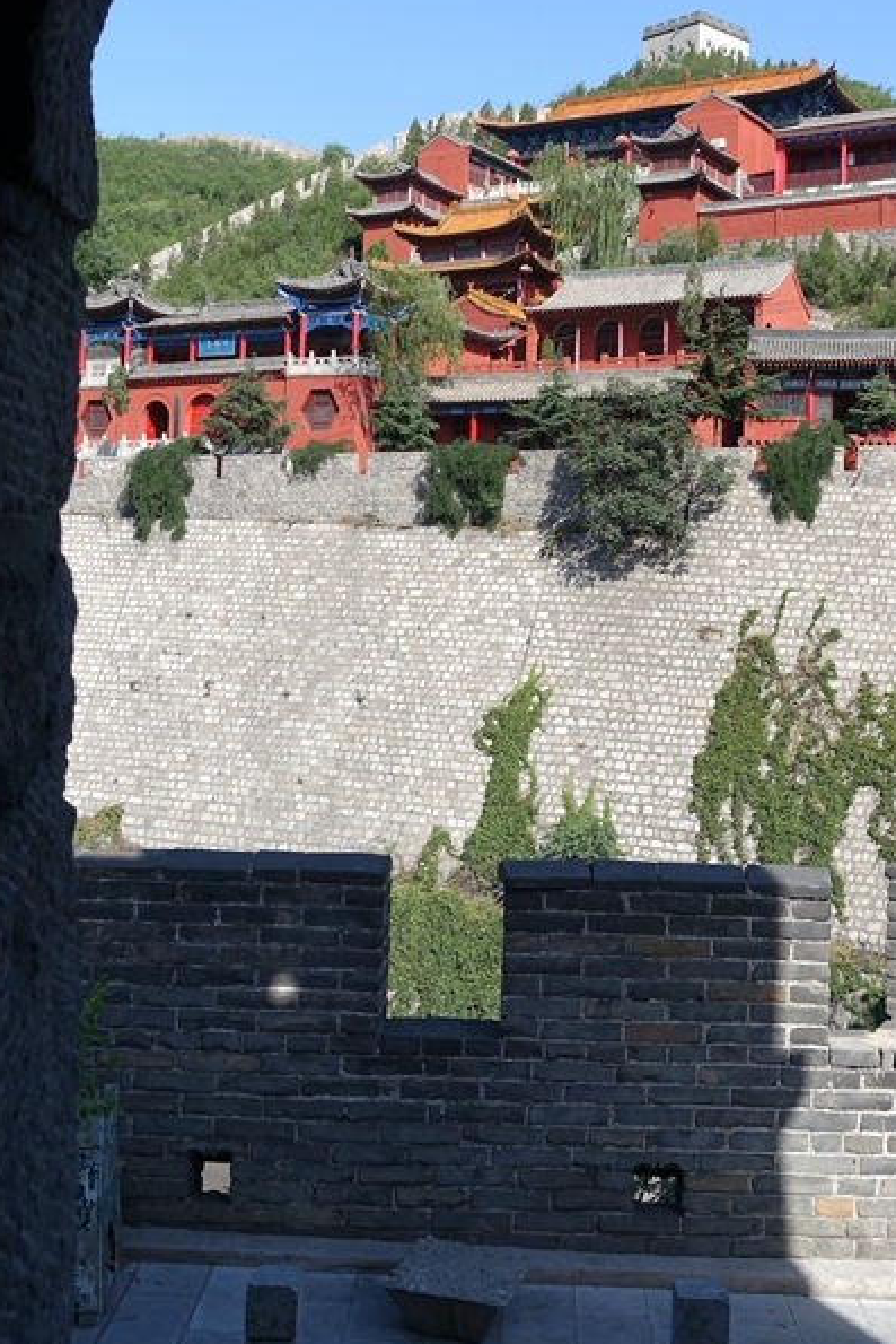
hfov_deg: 31.1
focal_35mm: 43
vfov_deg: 45.0
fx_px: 1604
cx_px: 554
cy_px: 492
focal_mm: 11.81
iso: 125
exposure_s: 1/100
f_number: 4
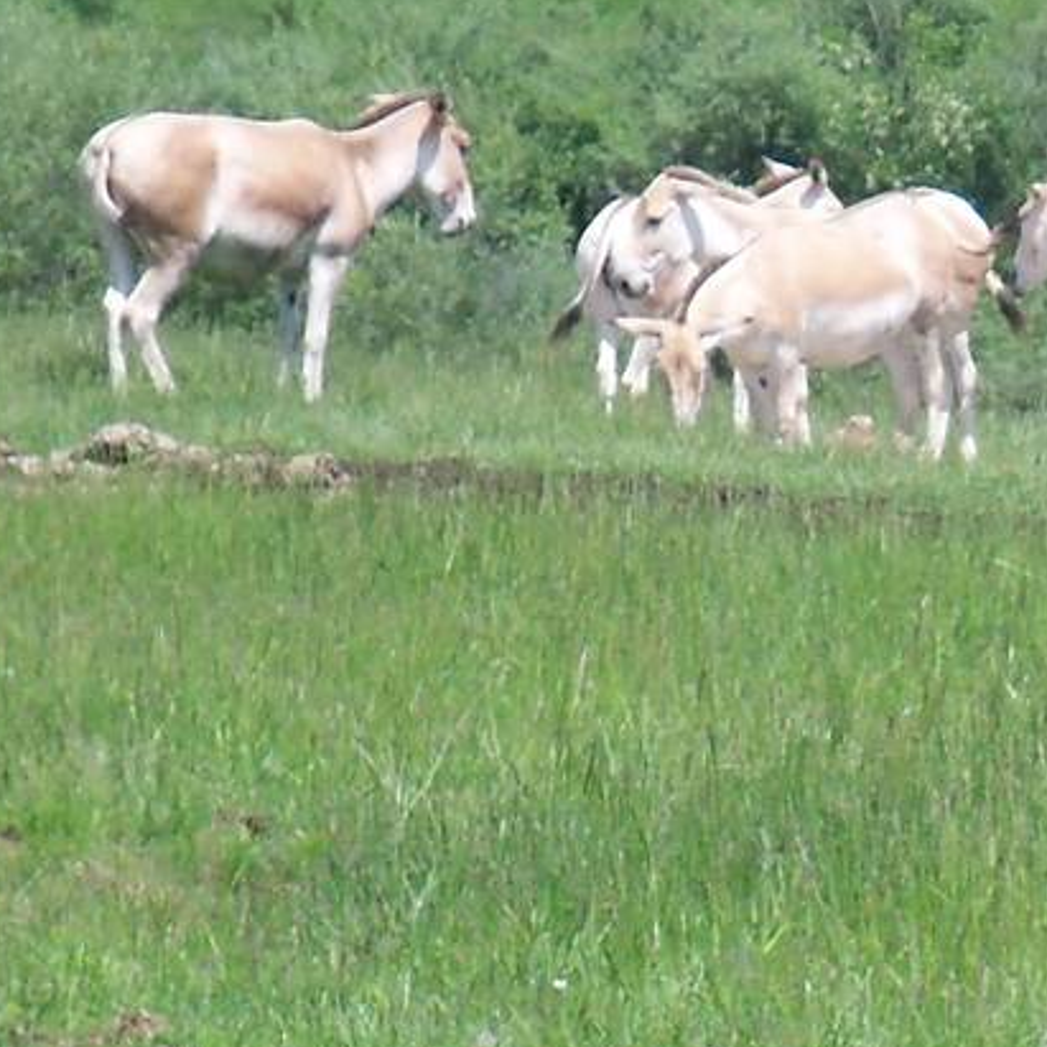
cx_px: 1353
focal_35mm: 427
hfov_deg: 4.1
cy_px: 250
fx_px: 14612
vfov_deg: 4.1
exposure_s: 1/1250
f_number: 4.2
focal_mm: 21.9
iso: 200
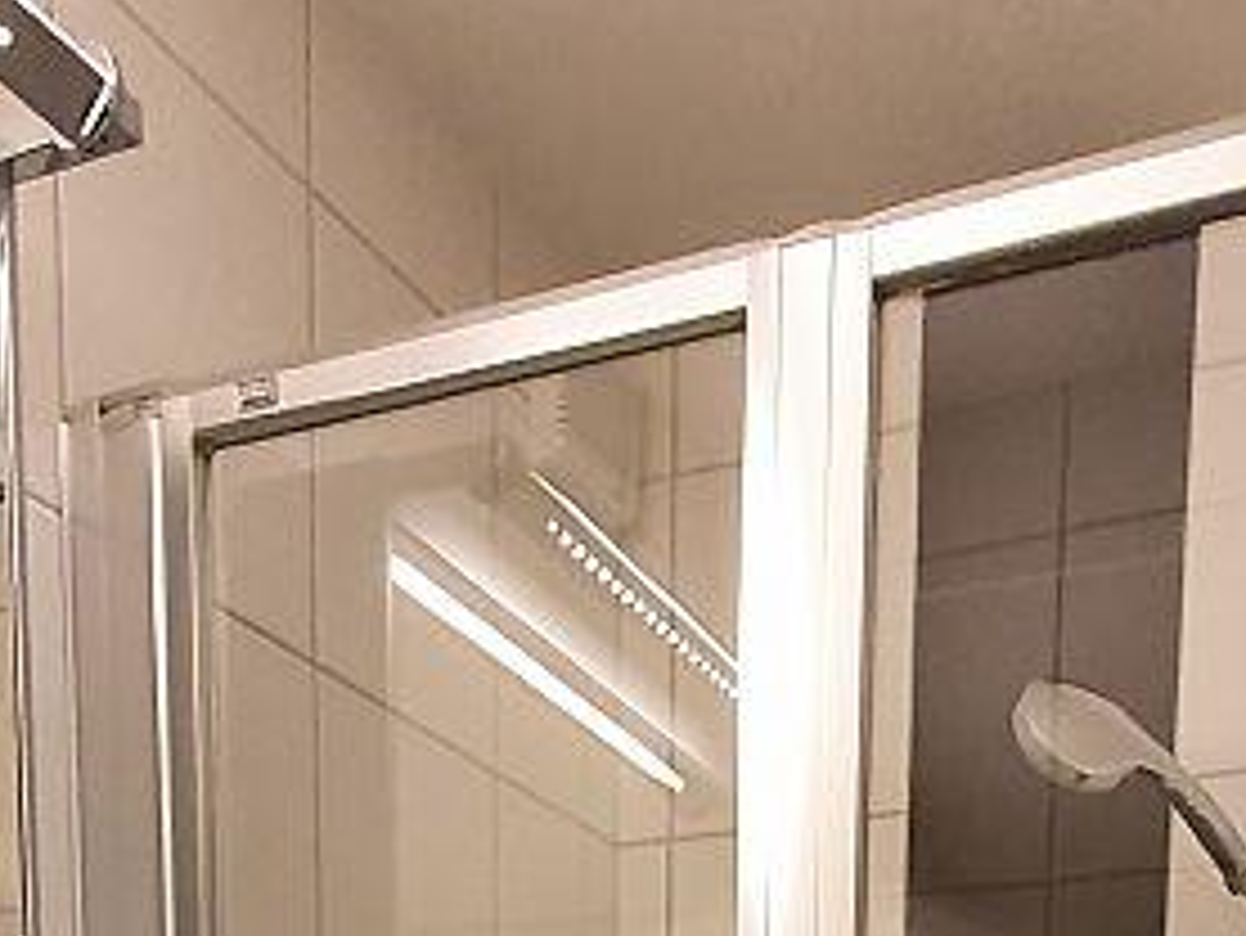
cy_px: 1620
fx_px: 1729
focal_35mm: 48
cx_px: 787
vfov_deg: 21.6
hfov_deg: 39.4
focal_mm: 1.8
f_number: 2.2
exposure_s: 1/50
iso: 400
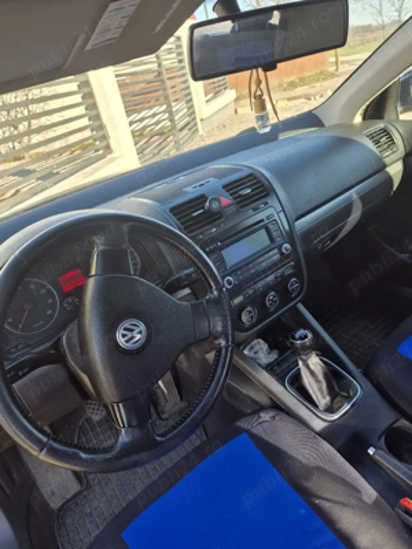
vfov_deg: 73.9
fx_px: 365
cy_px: 274
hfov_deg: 58.9
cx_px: 206
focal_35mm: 23
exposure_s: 1/244
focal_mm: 5.4
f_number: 1.8
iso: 25
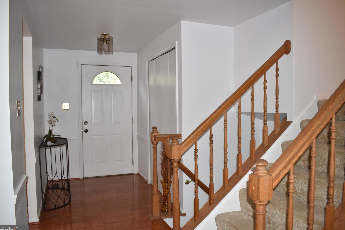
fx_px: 268
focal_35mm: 28
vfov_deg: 46.4
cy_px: 118
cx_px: 169
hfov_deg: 65.5
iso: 400
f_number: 4
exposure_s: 1/60
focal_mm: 18
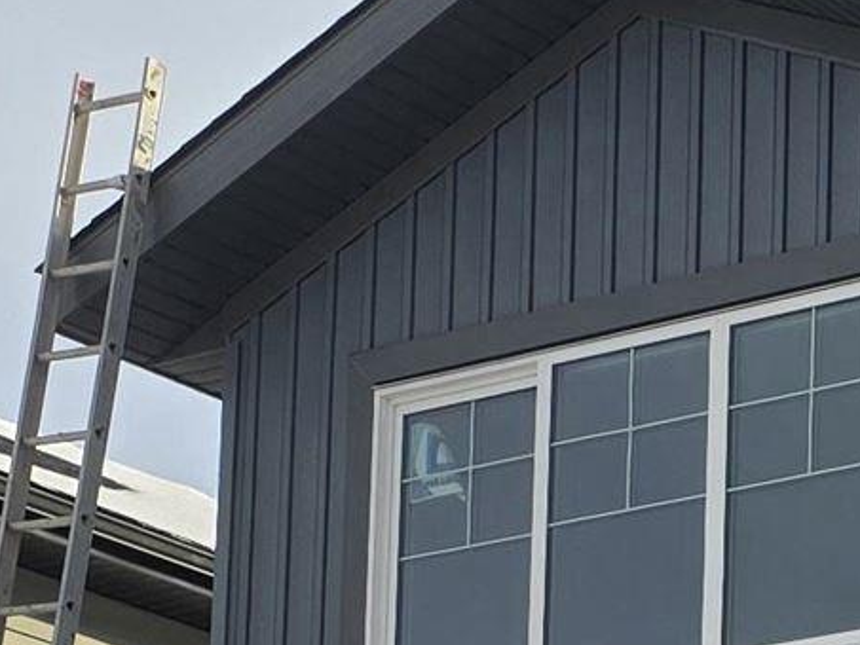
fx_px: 3877
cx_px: 1234
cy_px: 1282
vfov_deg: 9.0
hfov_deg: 12.1
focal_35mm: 156
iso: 80
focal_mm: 6.3
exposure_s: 1/5000
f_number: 1.7
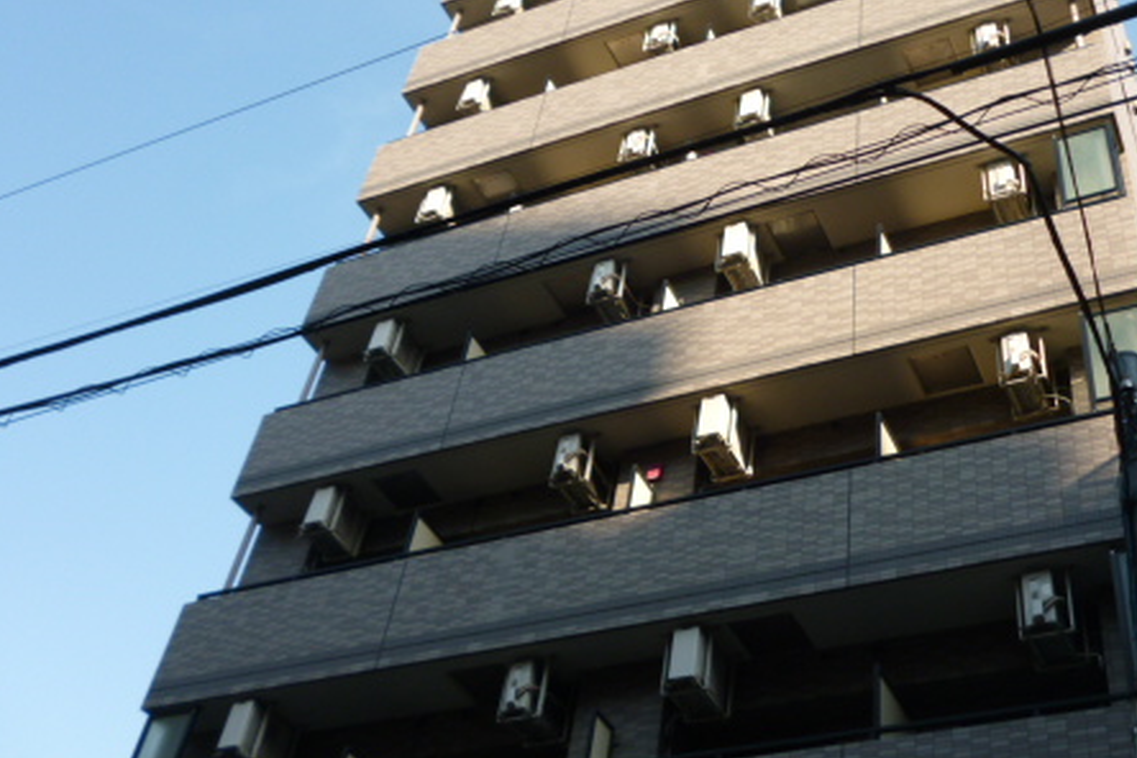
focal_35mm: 42
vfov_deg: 31.8
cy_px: 297
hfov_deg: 45.7
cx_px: 761
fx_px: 1326
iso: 100
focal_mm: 5
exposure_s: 1/320
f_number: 3.1
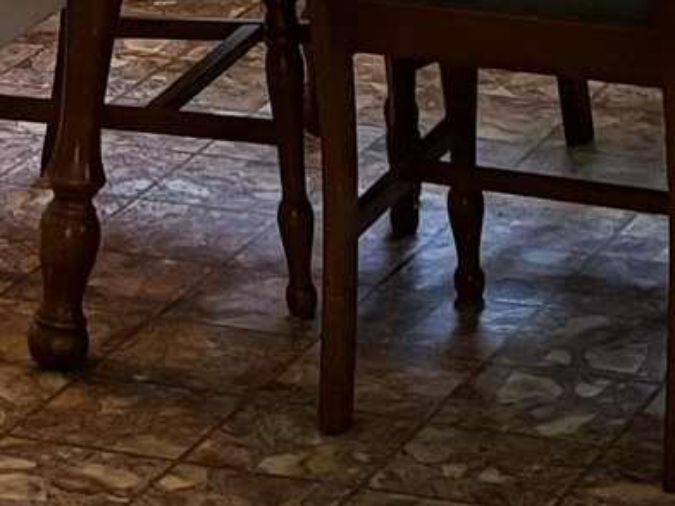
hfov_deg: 9.6
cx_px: -83
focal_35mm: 204
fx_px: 3978
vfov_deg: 6.7
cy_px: -966
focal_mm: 5.96
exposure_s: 1/60
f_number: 1.6
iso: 250
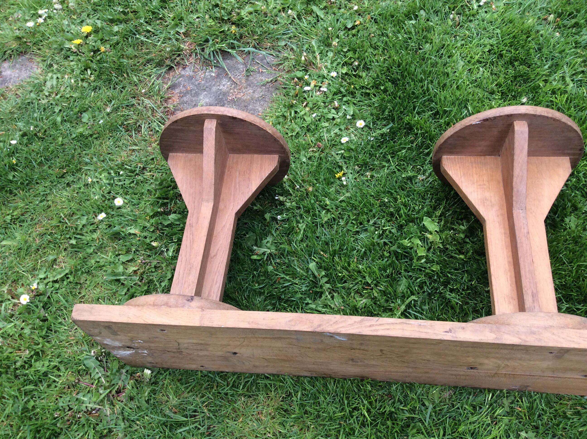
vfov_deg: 44.1
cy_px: 220
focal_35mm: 32
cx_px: 294
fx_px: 542
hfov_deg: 56.9
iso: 32
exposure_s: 1/149
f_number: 2.4
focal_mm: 3.3
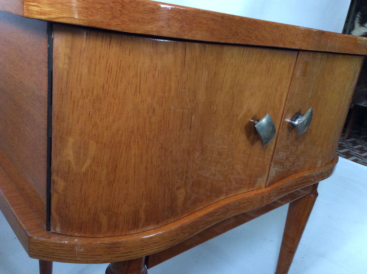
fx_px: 339
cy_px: 137
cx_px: 184
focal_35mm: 32
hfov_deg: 56.9
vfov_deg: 44.1
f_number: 2.4
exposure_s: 1/25
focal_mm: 3.3
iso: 250
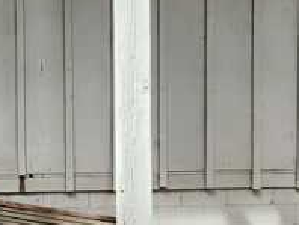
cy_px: 204
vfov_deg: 32.6
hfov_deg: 39.7
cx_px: 3
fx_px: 363
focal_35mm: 42
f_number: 2.2
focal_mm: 2.2
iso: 50
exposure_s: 1/238
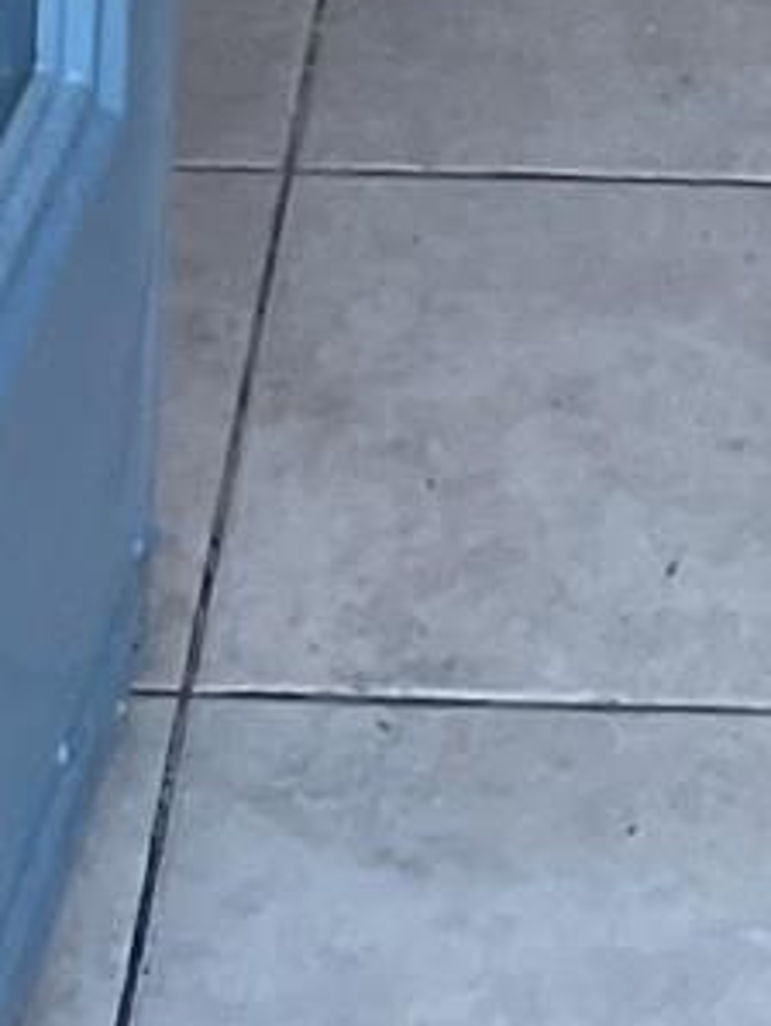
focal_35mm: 201
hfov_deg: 7.3
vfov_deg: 7.6
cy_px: -2744
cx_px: 1074
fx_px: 5961
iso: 64
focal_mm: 4.2
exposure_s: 1/121
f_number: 1.6
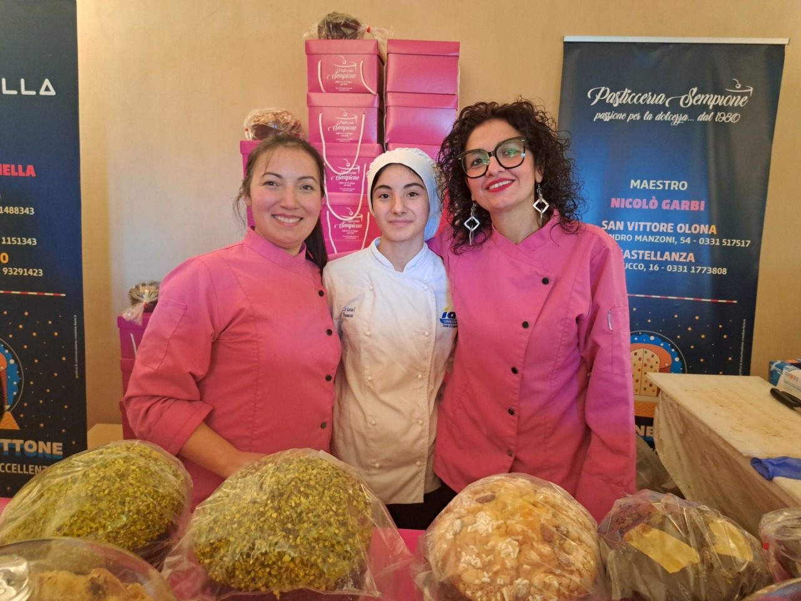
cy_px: 300
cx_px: 400
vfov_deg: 56.8
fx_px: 555
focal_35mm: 24
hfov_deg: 71.6
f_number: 1.8
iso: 640
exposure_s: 1/25
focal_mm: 5.23
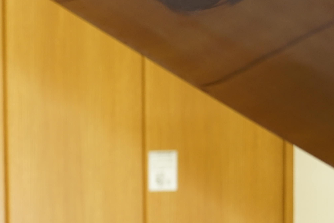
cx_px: -103
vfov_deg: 9.4
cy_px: 314
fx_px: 1327
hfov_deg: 13.8
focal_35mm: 143
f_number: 2.8
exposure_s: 1/60
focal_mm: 48
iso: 400
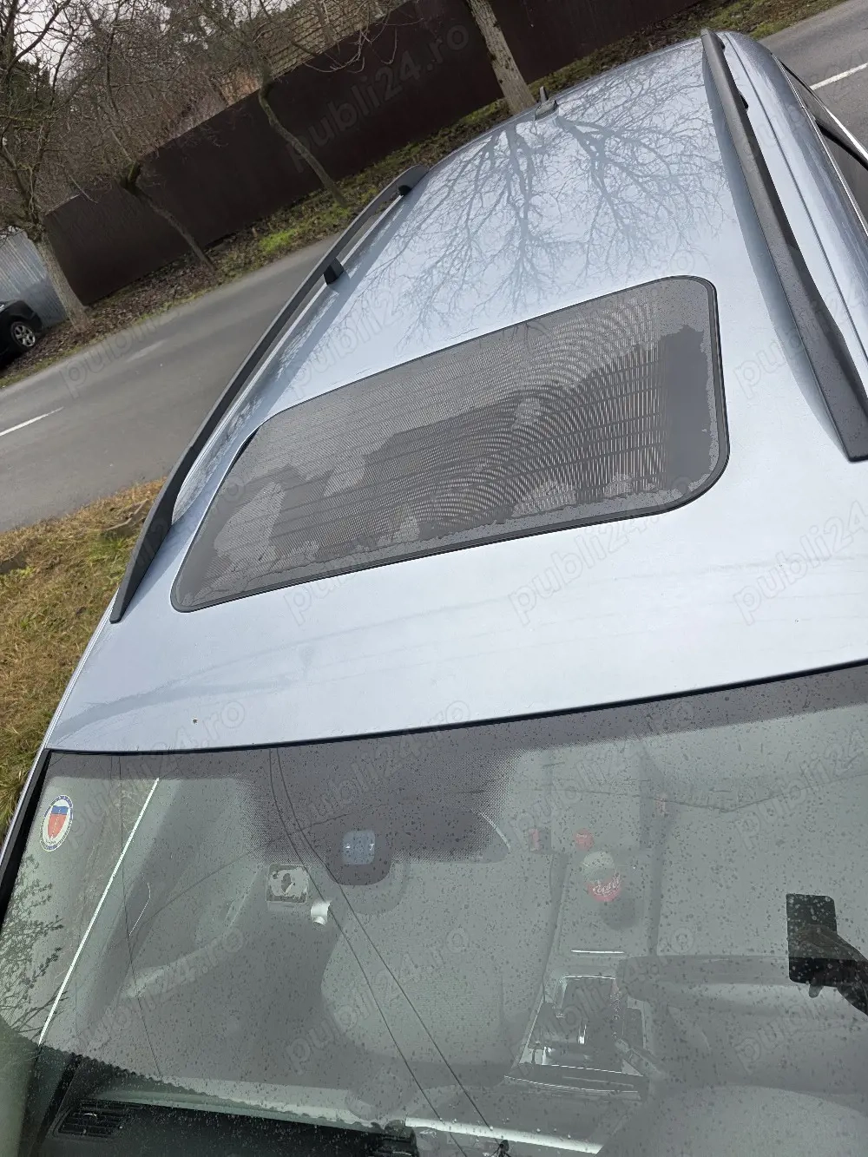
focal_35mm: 23
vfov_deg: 73.9
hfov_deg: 58.9
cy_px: 578
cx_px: 434
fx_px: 769
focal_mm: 6.3
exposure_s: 1/182
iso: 64
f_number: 1.7
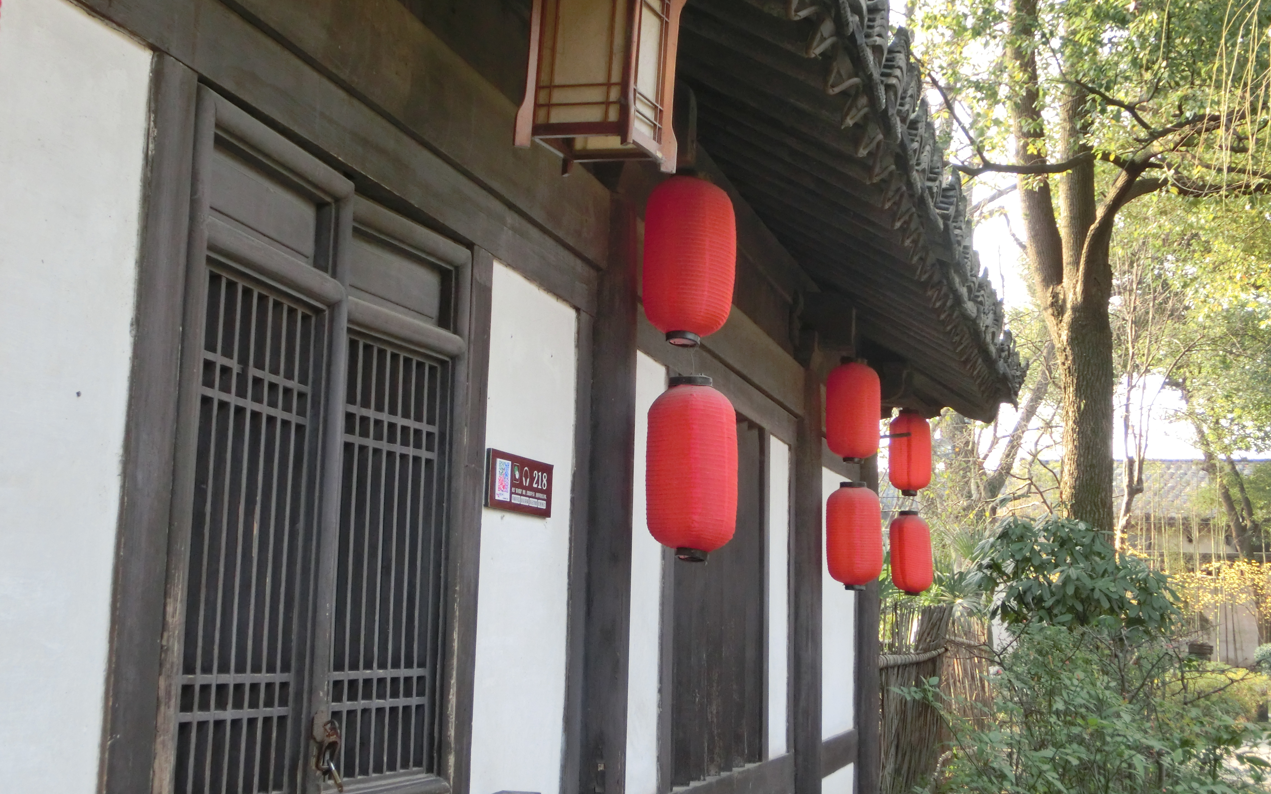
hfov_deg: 40.3
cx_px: 636
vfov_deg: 25.8
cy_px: 323
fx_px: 1732
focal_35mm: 50
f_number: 4.2
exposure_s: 1/125
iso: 250
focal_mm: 8.29
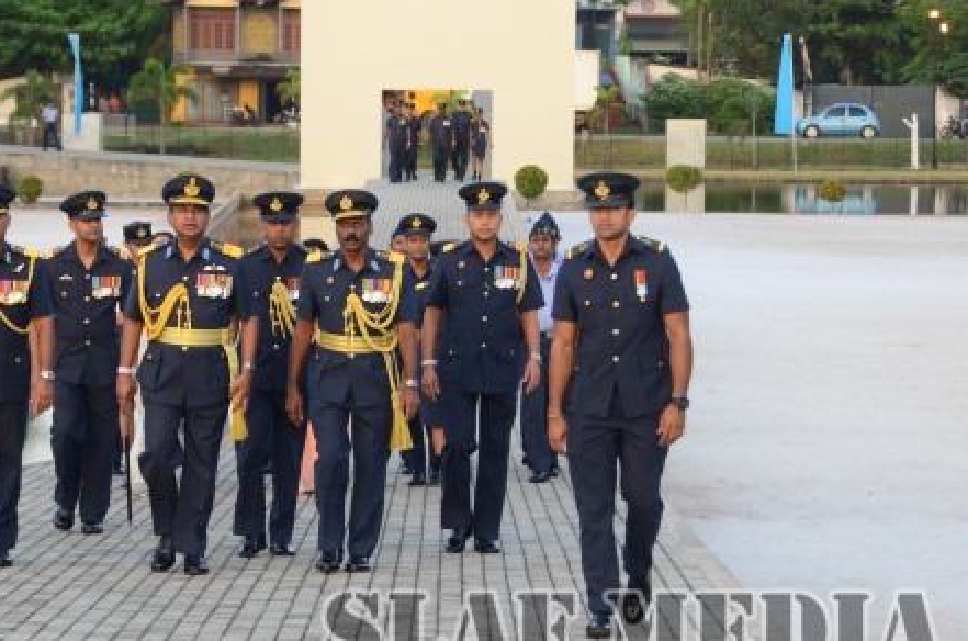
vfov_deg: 9.5
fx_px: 3837
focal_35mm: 143
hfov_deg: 14.4
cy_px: 326
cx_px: 382
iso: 400
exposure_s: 1/125
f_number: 6.3
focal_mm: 70
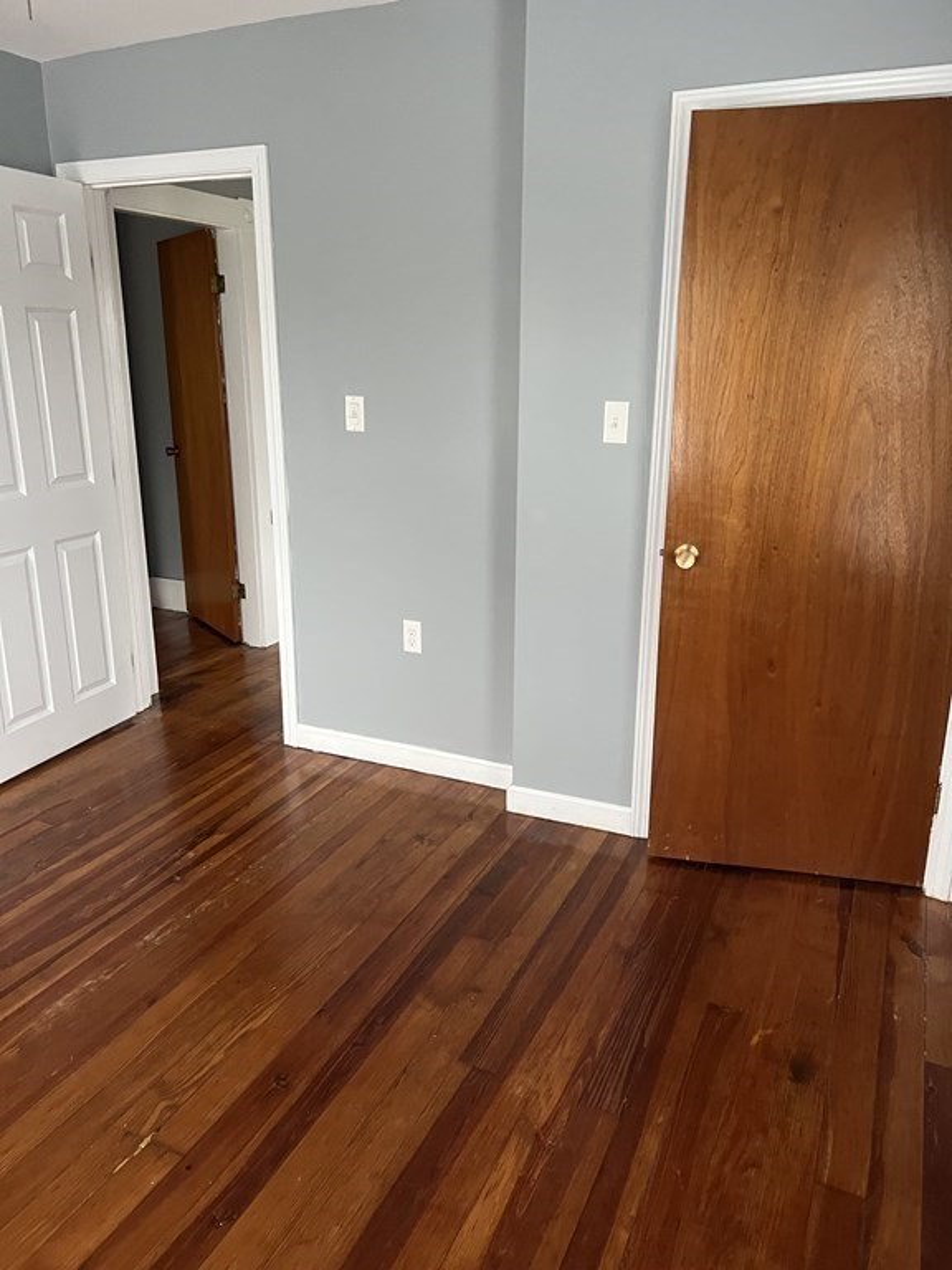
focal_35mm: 26
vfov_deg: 67.3
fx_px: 953
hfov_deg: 53.1
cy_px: 635
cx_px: 476
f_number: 1.5
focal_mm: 5.7
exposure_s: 1/60
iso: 500
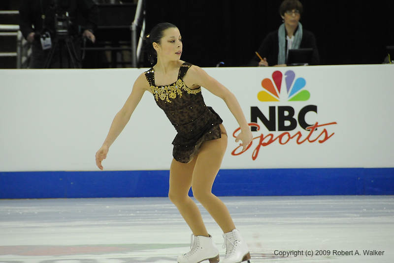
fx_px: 3284
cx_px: 197
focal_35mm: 300
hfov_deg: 6.9
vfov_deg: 4.6
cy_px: 132
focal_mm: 200
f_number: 5.6
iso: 3200
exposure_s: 1/800
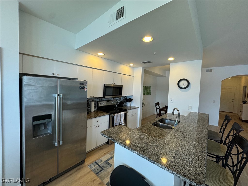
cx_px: 124
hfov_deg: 102.1
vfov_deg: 85.7
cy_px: 93
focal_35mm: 14
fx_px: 100
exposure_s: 1/120
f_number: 2.2
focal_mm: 2.22
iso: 160
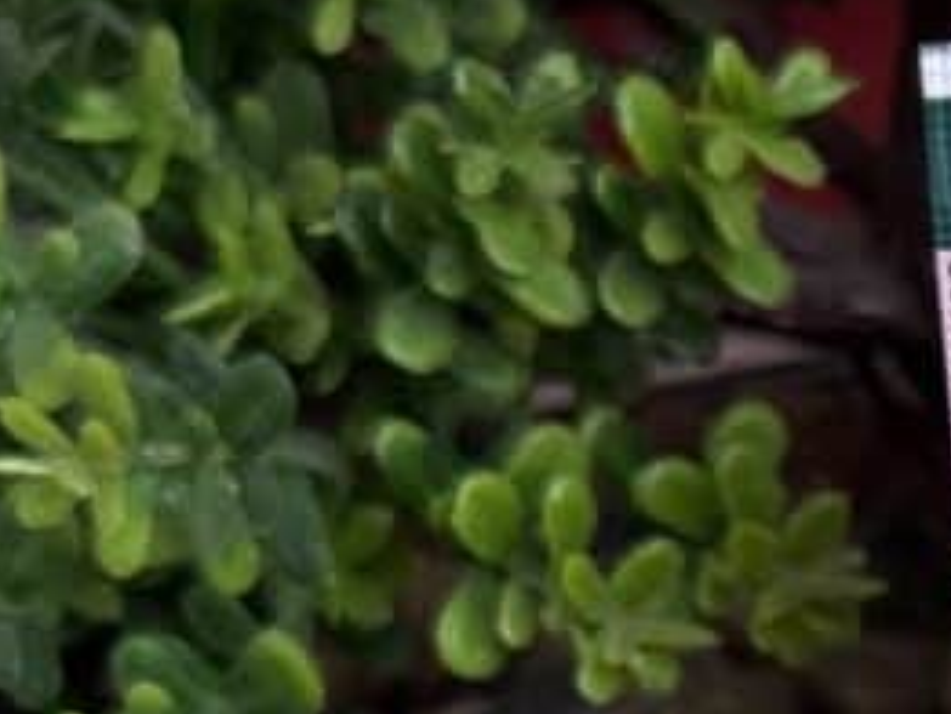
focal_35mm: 188
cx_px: 1851
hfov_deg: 9.8
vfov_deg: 7.7
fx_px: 5167
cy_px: 1242
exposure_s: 1/100
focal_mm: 6.76
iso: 80
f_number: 1.78
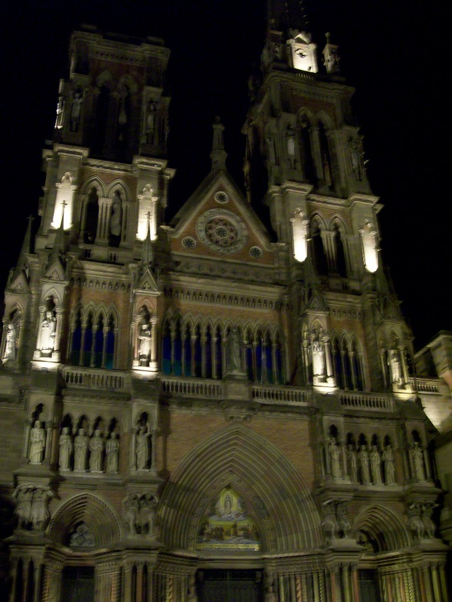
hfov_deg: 39.7
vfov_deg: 51.4
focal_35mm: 36
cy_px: 301
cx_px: 226
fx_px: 627
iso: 160
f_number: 2.7
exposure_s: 1/8
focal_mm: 6
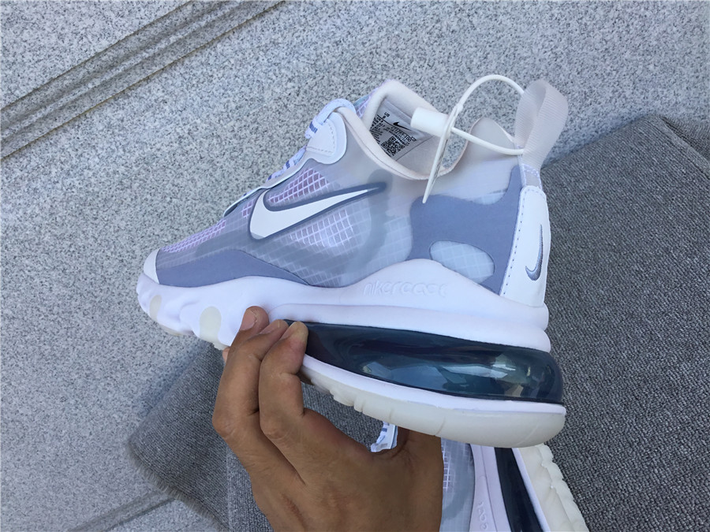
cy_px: 266
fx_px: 636
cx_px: 355
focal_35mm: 31
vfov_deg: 45.4
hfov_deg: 58.4
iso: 25
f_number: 2.4
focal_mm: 3.3
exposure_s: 1/370
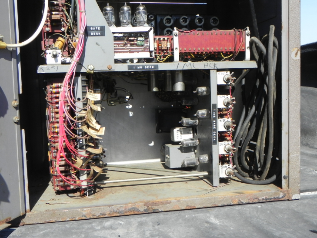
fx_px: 376
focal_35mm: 41
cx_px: 158
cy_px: 119
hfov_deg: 45.8
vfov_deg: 35.1
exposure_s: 1/322
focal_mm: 7.3
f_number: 6.3
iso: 160
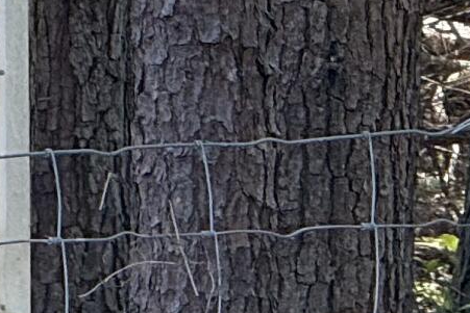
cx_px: -1036
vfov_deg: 1.7
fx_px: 10839
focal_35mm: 830
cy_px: -338
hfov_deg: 2.5
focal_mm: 15.66
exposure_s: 1/181
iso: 50
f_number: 2.8
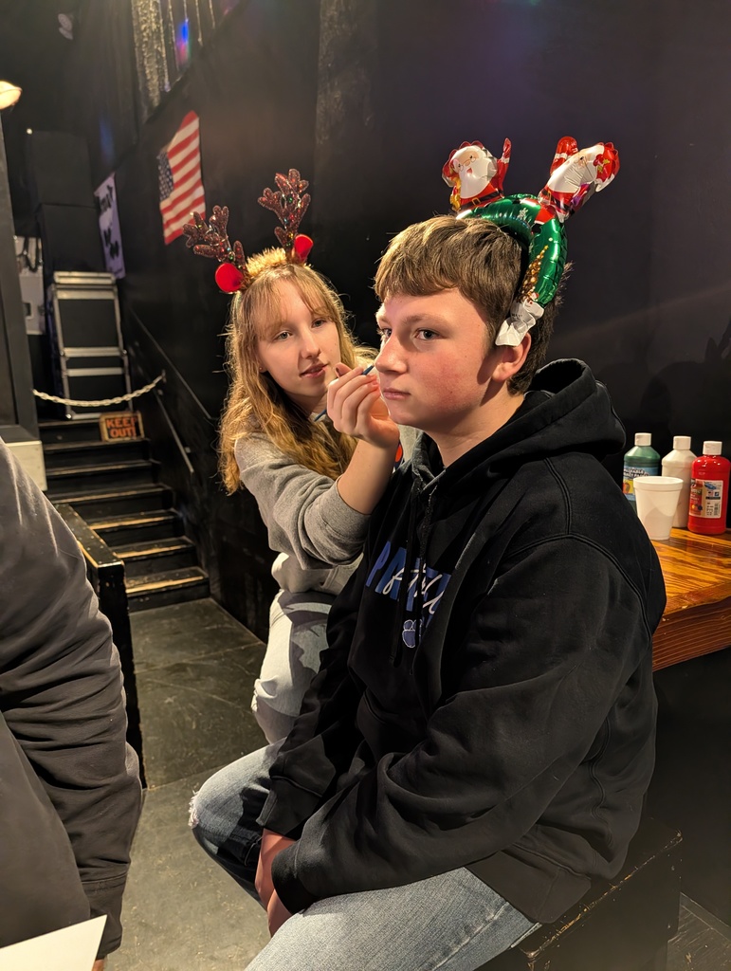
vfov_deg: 71.5
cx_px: 366
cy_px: 486
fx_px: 674
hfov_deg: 56.9
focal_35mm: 24
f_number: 1.68
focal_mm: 6.9
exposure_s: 1/60
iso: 1964
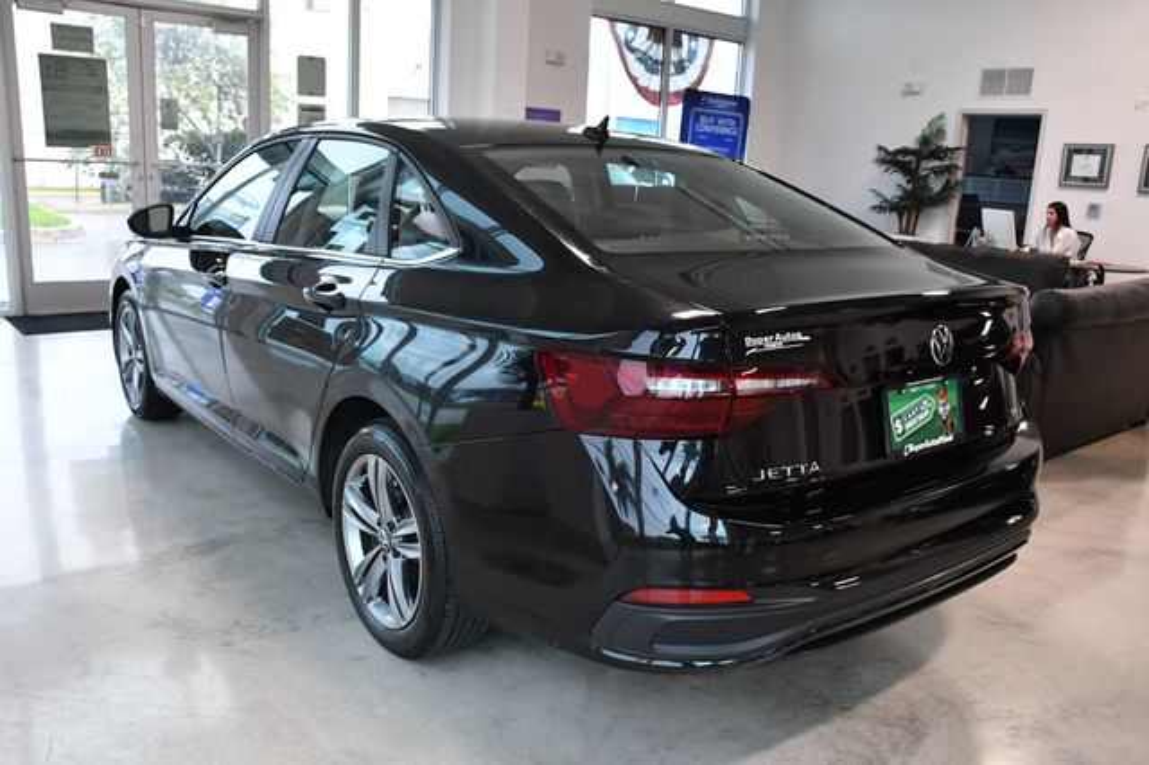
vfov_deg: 43.6
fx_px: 957
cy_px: 382
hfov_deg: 62.0
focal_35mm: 30
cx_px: 574
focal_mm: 20
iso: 2500
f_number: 9
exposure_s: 1/320
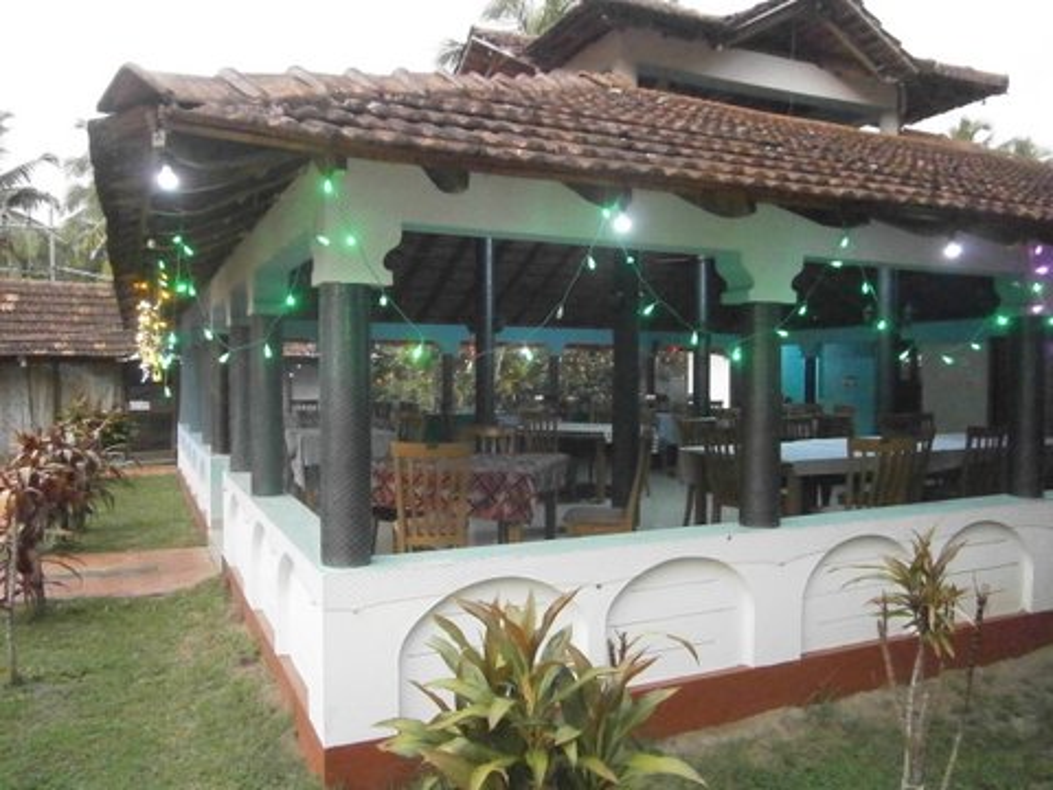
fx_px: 791
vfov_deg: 53.1
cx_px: 526
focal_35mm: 26
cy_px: 395
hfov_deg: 67.3
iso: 1250
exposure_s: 1/15
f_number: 2.8
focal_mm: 4.7
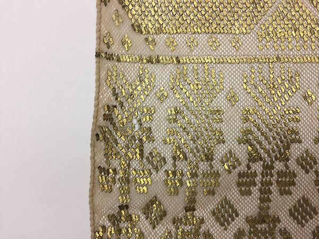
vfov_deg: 45.4
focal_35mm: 31
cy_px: 120
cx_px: 160
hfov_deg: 58.4
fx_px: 286
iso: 25
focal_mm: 3.3
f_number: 2.4
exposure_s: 1/60
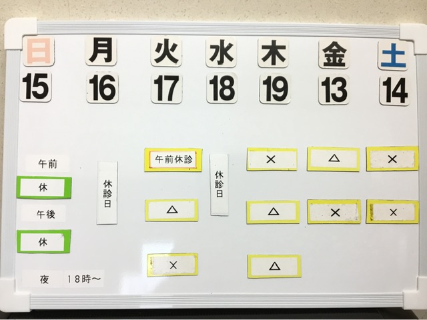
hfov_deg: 58.4
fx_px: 382
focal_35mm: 31
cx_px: 214
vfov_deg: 45.4
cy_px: 160
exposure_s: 1/30
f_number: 2.4
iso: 32
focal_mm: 3.3
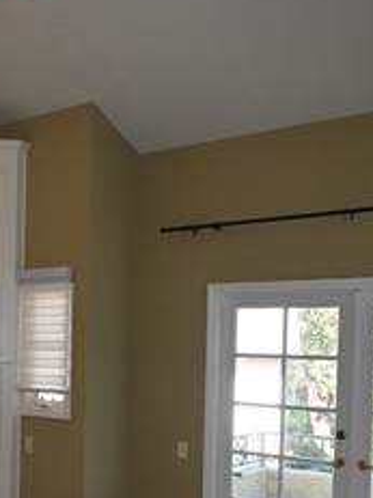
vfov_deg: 38.9
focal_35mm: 48
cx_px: 34
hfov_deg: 29.0
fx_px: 690
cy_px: 359
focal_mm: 12
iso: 200
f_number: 4.5
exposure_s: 1/80
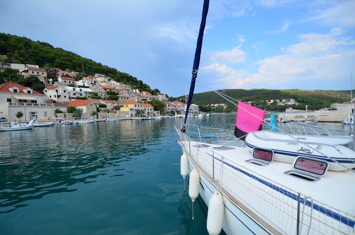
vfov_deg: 67.1
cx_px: 178
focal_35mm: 18
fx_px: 177
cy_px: 118
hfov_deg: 90.1
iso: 1000
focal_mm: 12
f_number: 4
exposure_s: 1/8000
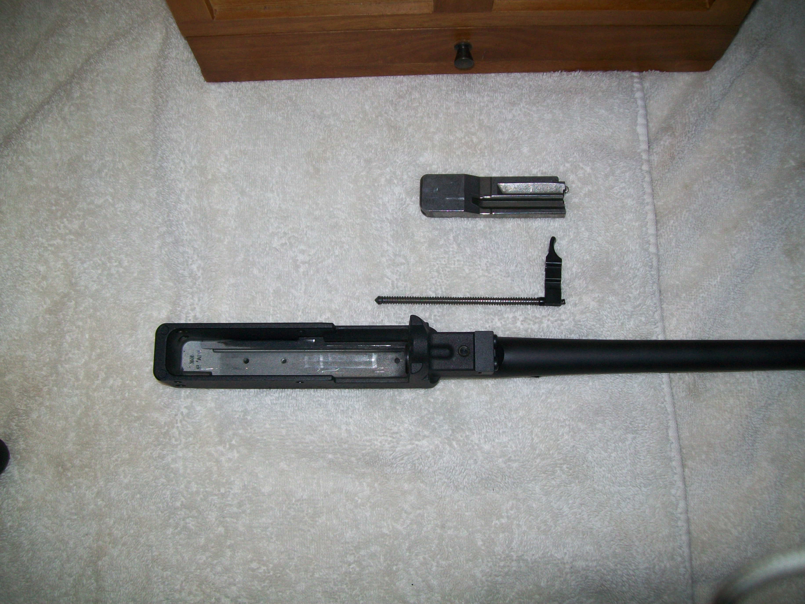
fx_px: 791
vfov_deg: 41.8
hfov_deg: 54.0
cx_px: 402
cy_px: 302
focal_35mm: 34
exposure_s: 1/60
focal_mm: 6.1
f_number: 2.7
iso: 64
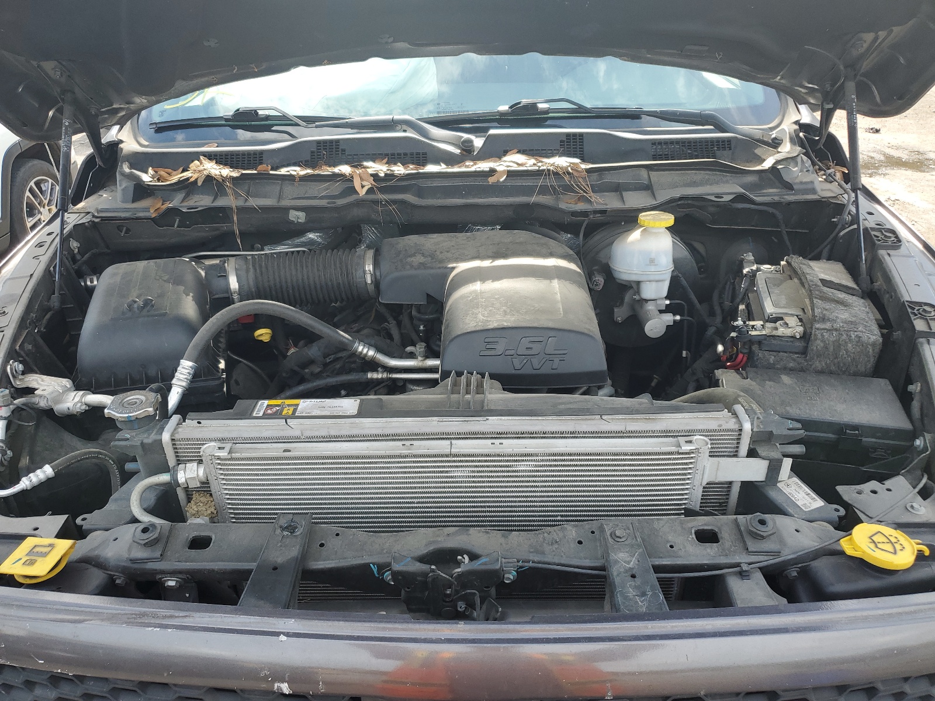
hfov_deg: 67.3
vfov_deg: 53.1
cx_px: 468
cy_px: 350
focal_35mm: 26
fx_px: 702
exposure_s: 1/476
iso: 50
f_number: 1.5
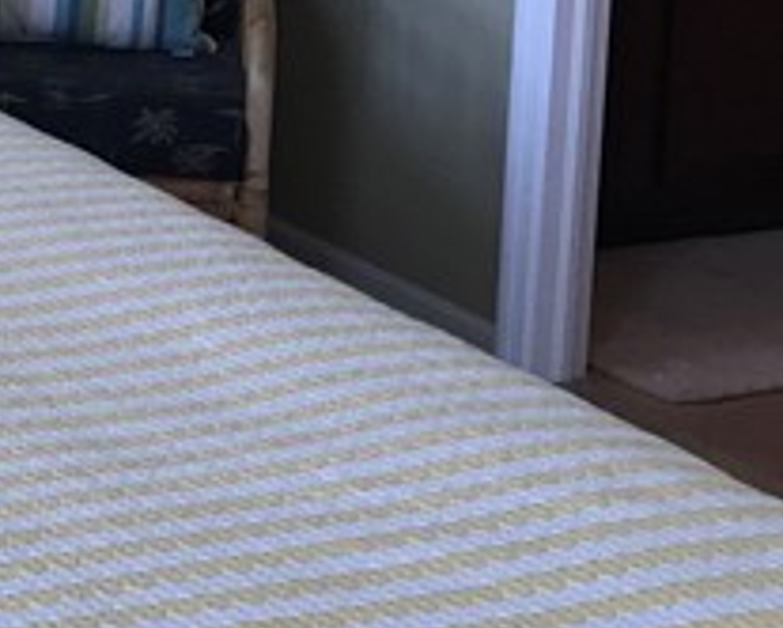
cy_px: -515
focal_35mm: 135
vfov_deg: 10.7
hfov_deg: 13.7
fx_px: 3131
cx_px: -246
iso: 40
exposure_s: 1/120
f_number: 1.8
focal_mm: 3.99
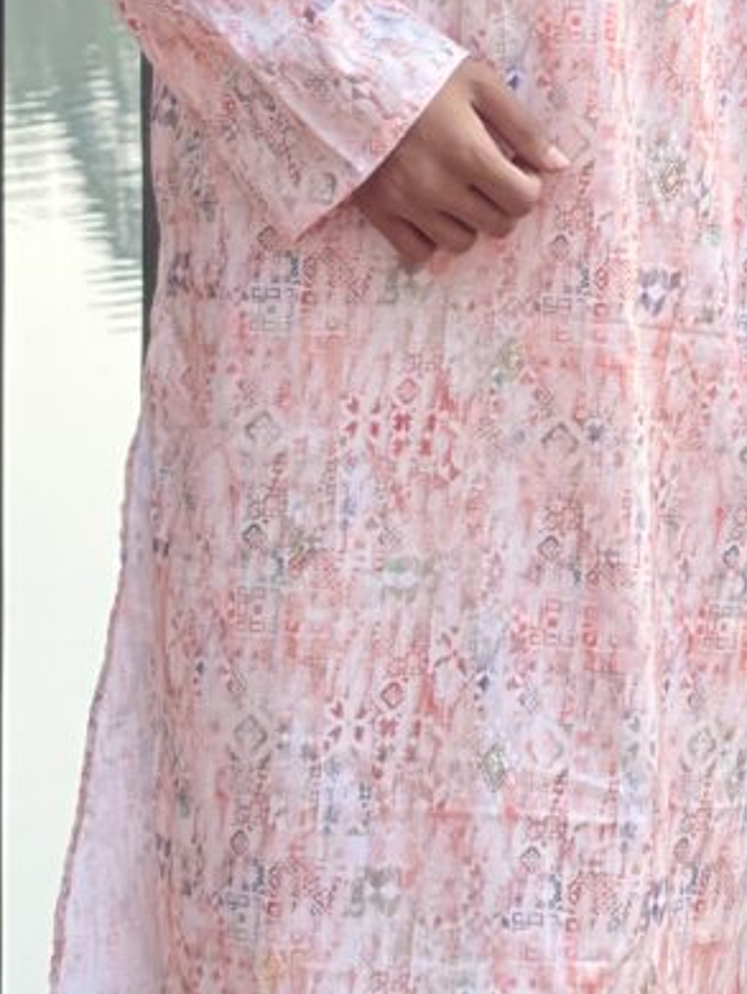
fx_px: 5030
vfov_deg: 11.0
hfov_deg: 8.5
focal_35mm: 175
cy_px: -254
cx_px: 331
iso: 32
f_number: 2.2
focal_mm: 7.5
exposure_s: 1/413
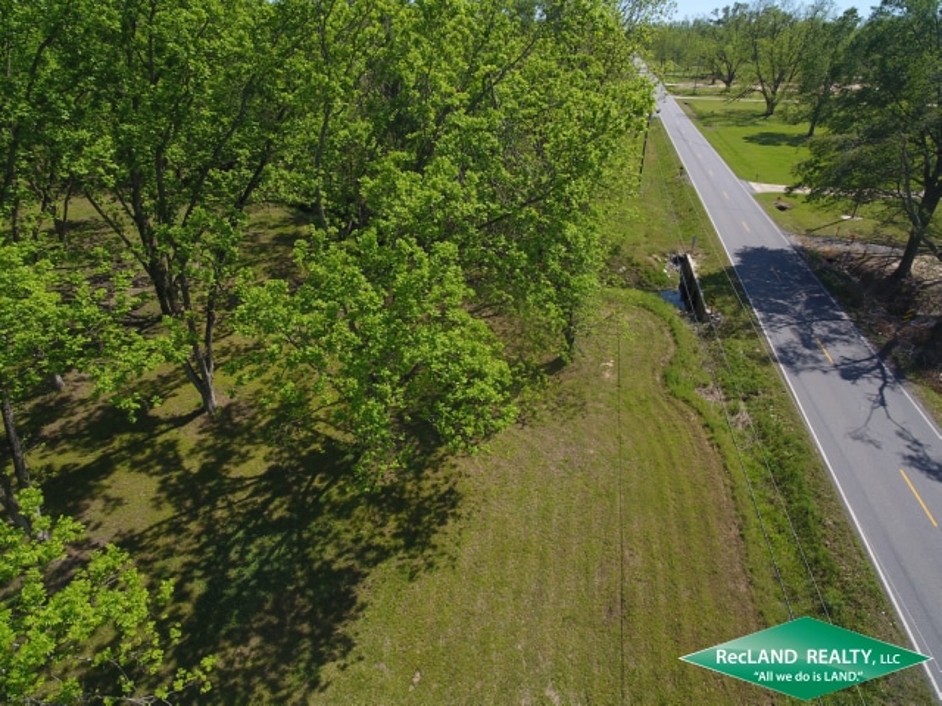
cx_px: 471
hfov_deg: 81.7
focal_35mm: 20
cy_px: 353
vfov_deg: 66.0
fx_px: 544
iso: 100
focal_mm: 3.61
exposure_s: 1/639
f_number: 2.8
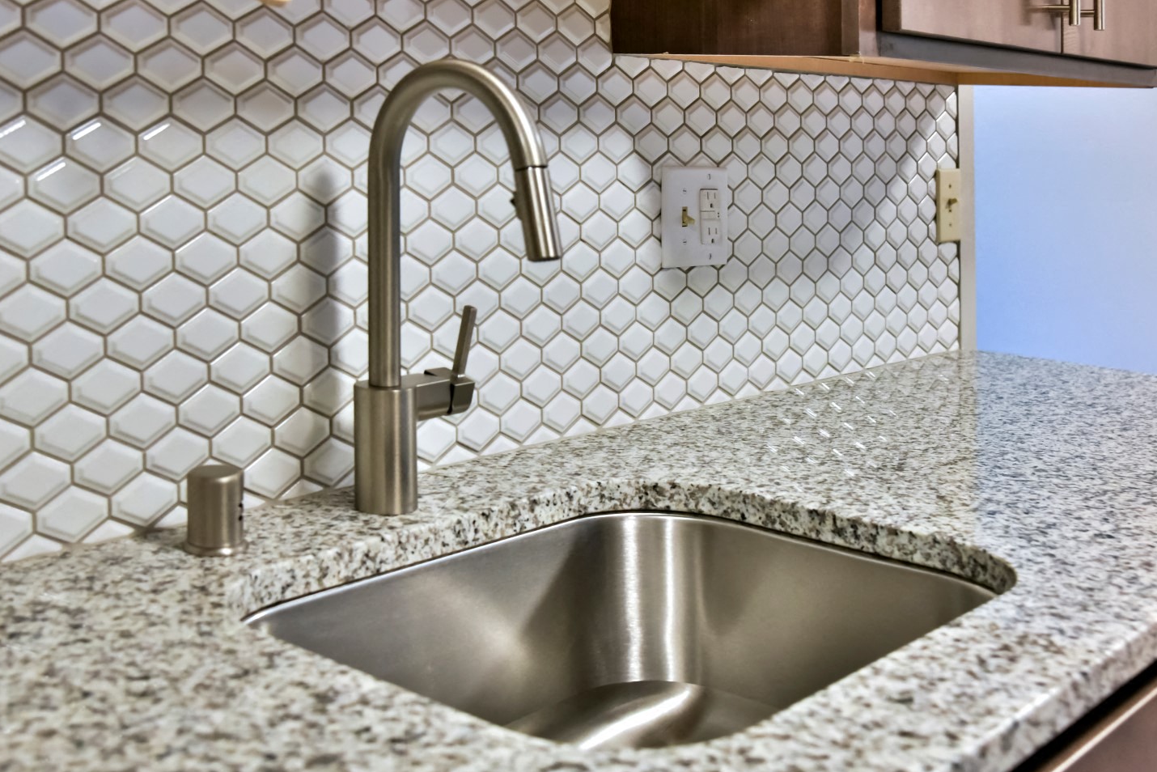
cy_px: 384
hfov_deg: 45.4
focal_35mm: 43
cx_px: 545
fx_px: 1382
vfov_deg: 31.2
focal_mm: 38
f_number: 4.5
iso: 2500
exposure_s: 1/80
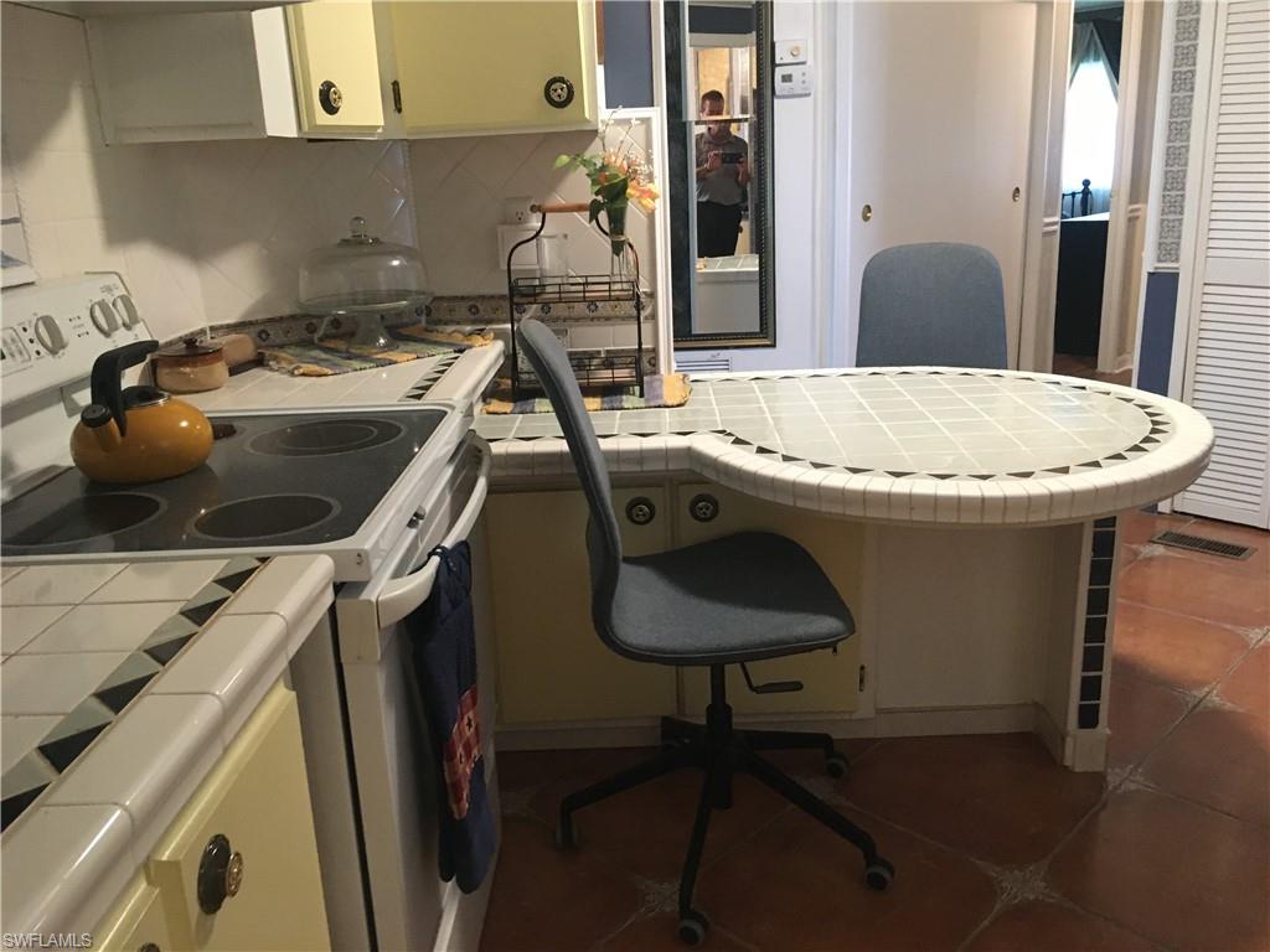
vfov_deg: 48.2
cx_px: 635
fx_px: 1064
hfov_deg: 61.7
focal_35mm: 29
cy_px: 476
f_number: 2.2
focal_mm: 4.15
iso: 200
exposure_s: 1/20
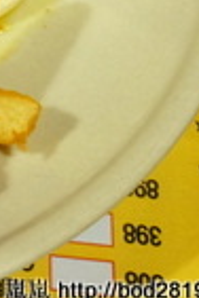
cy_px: -117
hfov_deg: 7.5
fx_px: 1412
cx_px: -275
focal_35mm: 170
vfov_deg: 11.7
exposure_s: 1/60
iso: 2000
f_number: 4.5
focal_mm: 25
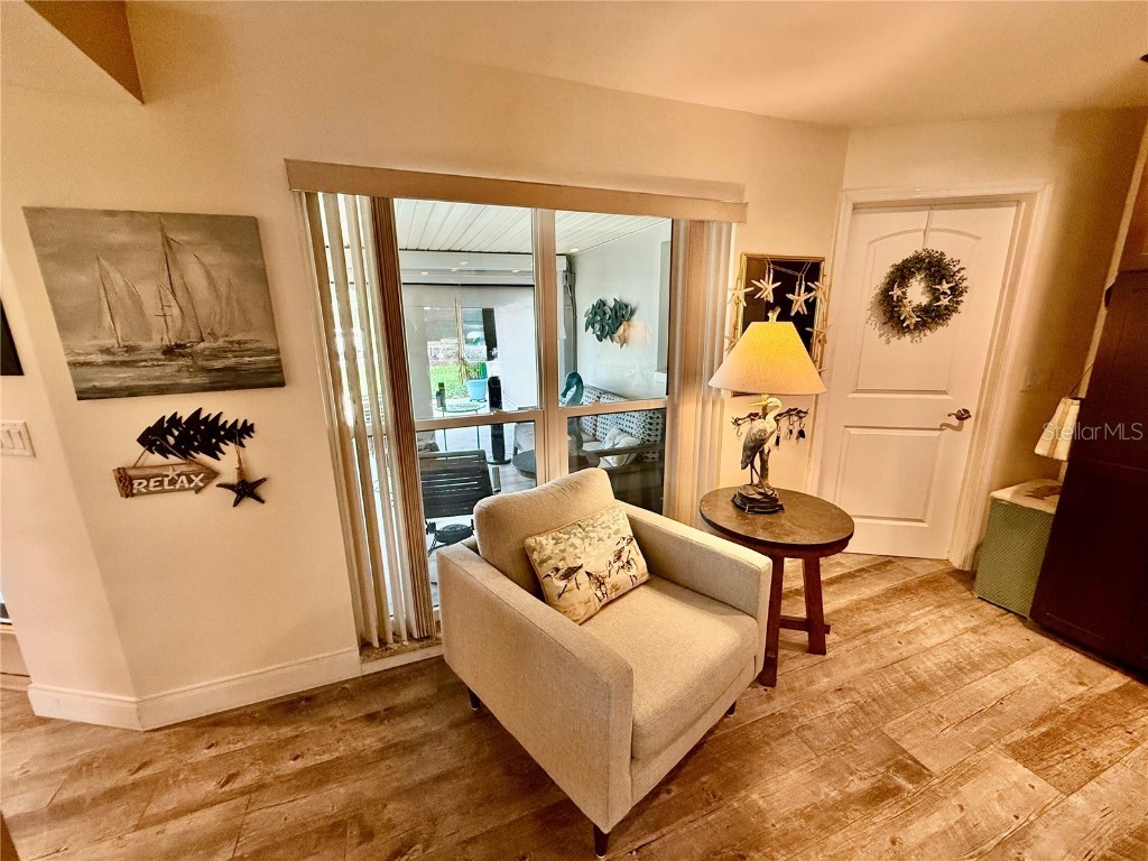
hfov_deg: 102.1
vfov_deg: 85.7
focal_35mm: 14
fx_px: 464
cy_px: 430
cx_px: 574
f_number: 2.2
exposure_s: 1/120
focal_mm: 2.22
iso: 320
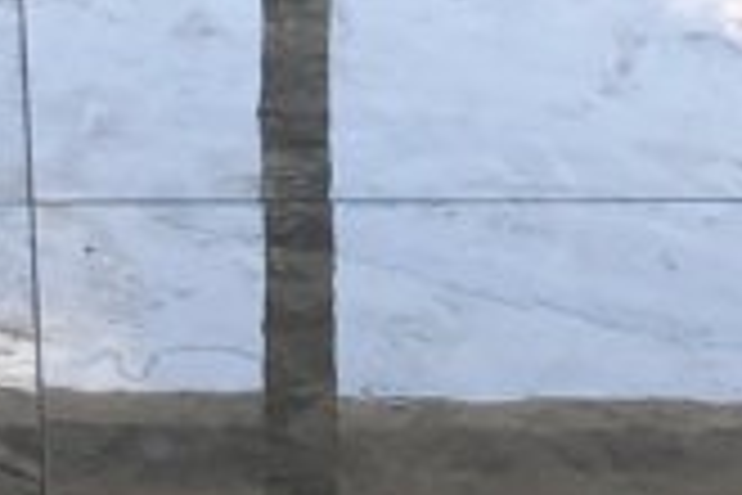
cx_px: -288
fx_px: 4369
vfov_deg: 5.7
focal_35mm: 212
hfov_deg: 9.5
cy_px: -1377
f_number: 1.8
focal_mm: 3.99
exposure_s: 1/340
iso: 20
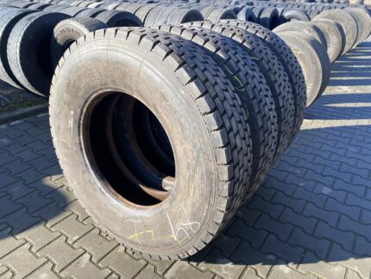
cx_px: 186
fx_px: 279
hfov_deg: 67.3
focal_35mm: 26
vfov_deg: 53.1
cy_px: 140
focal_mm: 4.25
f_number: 1.8
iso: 32
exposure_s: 1/560
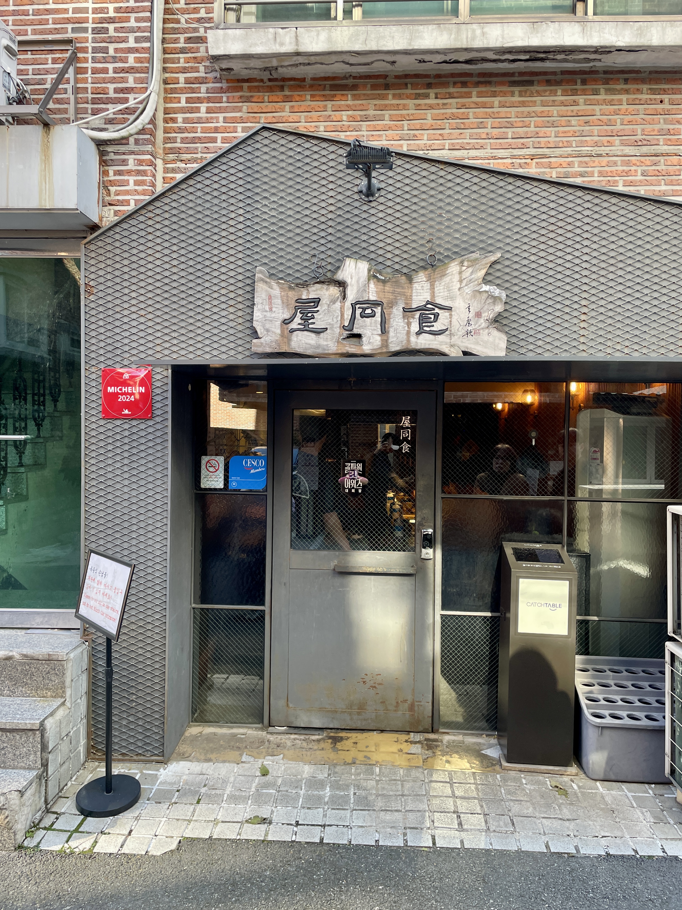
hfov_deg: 53.1
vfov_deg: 67.3
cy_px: 455
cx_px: 341
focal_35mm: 26
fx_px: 683
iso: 64
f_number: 1.6
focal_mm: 4.2
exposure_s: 1/121
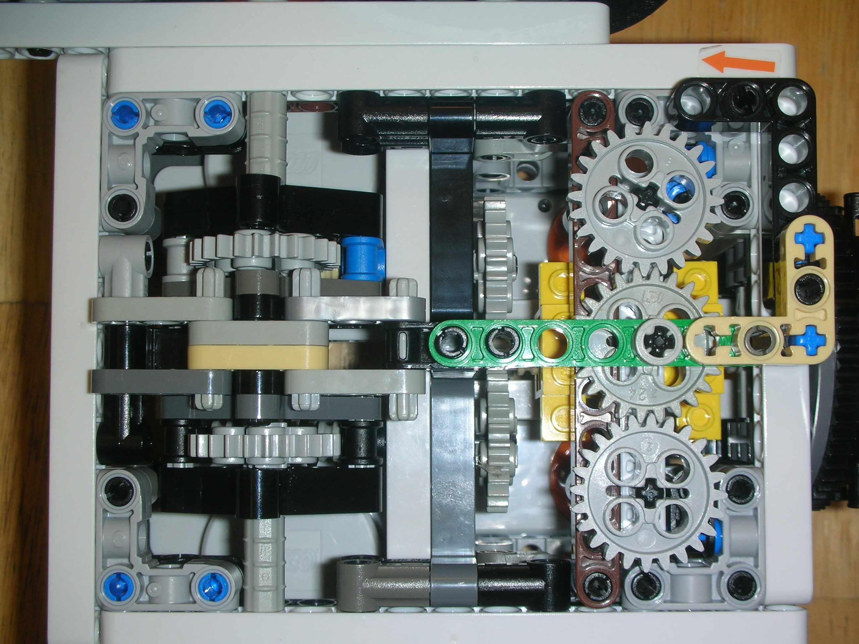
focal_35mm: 53
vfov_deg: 27.5
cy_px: 322
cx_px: 430
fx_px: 1315
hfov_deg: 36.2
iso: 50
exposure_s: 1/60.1
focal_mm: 8.8
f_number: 3.7
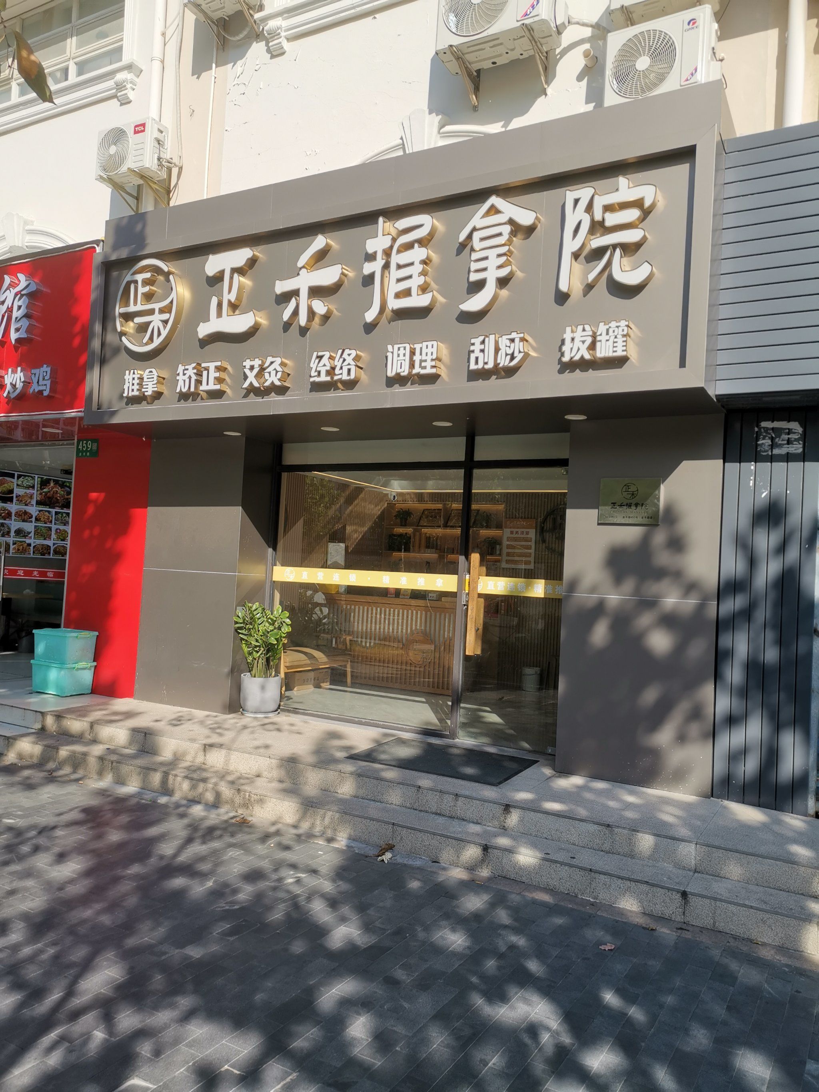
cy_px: 546
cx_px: 410
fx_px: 852
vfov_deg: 65.3
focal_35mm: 27
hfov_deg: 51.4
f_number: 1.8
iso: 50
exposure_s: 1/2500
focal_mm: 5.58
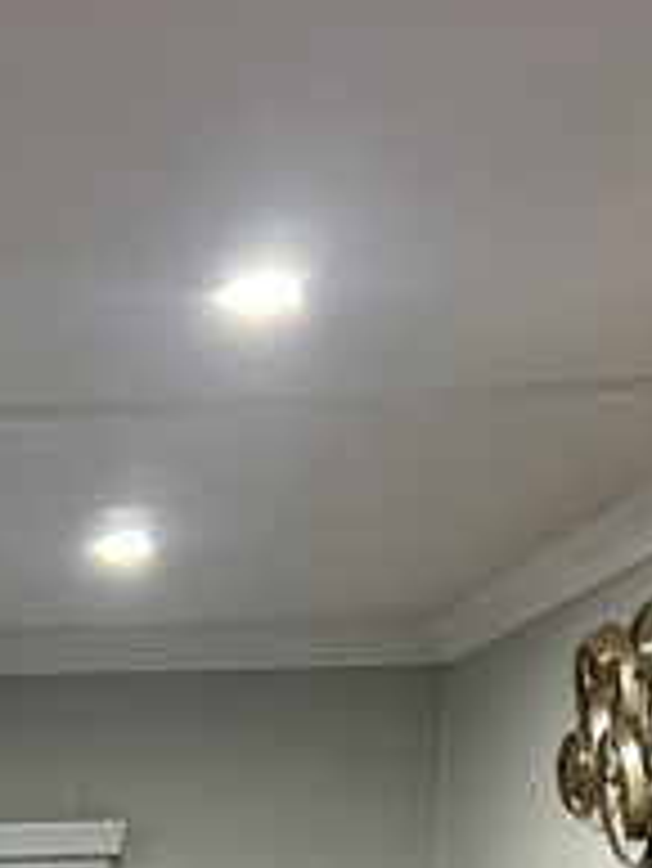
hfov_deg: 16.3
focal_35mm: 86
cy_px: 1358
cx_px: -193
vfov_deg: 19.4
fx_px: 2157
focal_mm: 5.7
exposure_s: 1/60
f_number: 1.5
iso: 250
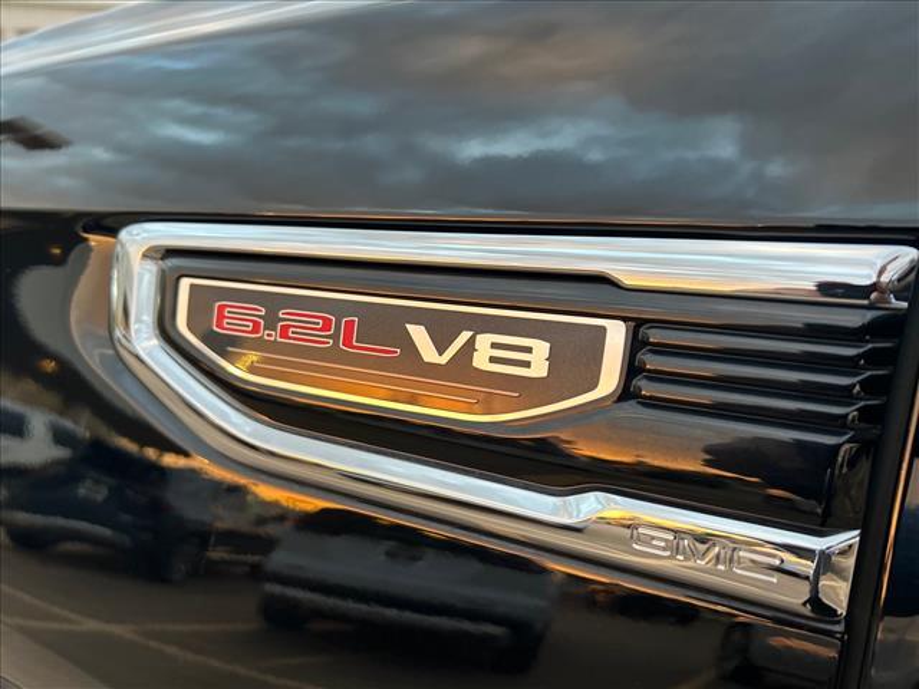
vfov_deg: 53.1
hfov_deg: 67.3
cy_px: 344
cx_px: 460
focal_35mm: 26
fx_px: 690
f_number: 1.5
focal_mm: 5.7
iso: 125
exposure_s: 1/67
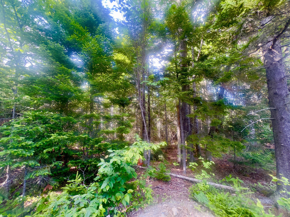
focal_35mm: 13
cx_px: 145
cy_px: 108
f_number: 1.8
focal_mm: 1.57
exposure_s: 1/99
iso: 100
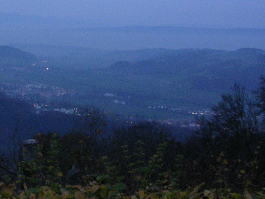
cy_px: 49
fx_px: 582
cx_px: 50
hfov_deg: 25.2
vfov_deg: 19.2
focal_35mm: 76
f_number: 2.8
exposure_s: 1/10.8
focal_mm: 5.8
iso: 400
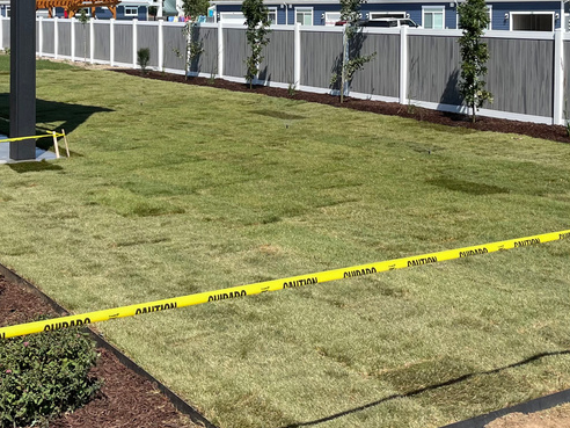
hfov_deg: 36.8
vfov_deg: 27.3
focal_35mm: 52
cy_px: 64
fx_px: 856
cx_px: 258
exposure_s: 1/4049
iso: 32
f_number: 1.6
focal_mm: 5.1
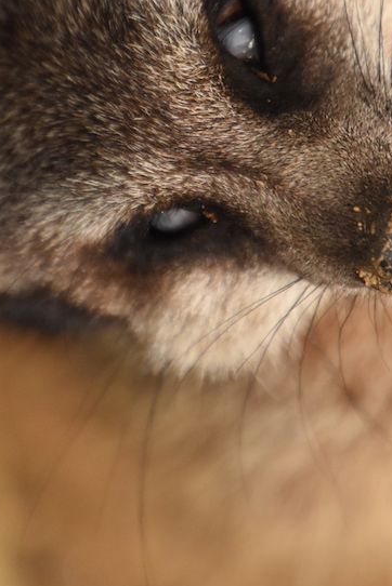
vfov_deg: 2.3
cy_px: 79
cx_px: 217
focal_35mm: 896
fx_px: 14615
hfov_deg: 1.5
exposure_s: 1/8000
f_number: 7.1
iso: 1600
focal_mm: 300
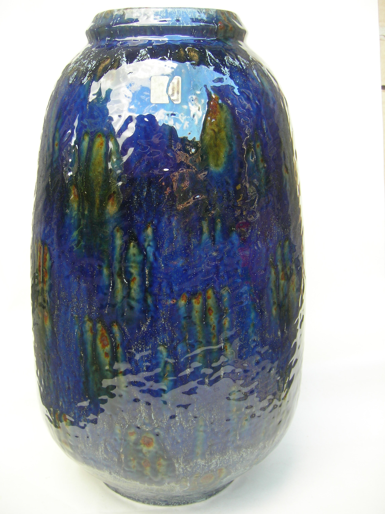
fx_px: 534
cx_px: 192
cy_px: 257
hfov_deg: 39.7
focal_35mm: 36
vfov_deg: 51.4
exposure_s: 1/60
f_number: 2.8
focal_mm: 60
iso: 80
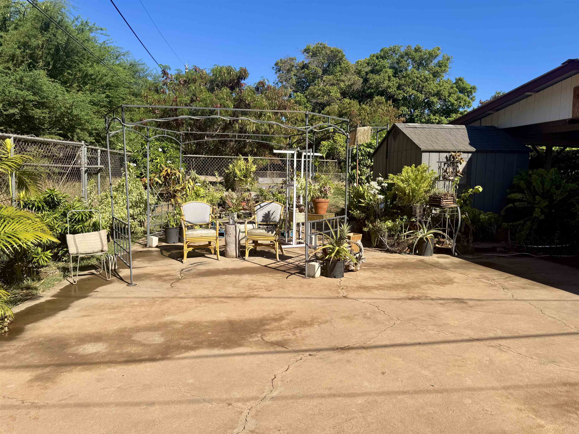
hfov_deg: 71.6
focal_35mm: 24
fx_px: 401
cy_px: 217
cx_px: 290
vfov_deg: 56.8
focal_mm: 6.76
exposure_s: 1/4049
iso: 80
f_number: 1.78
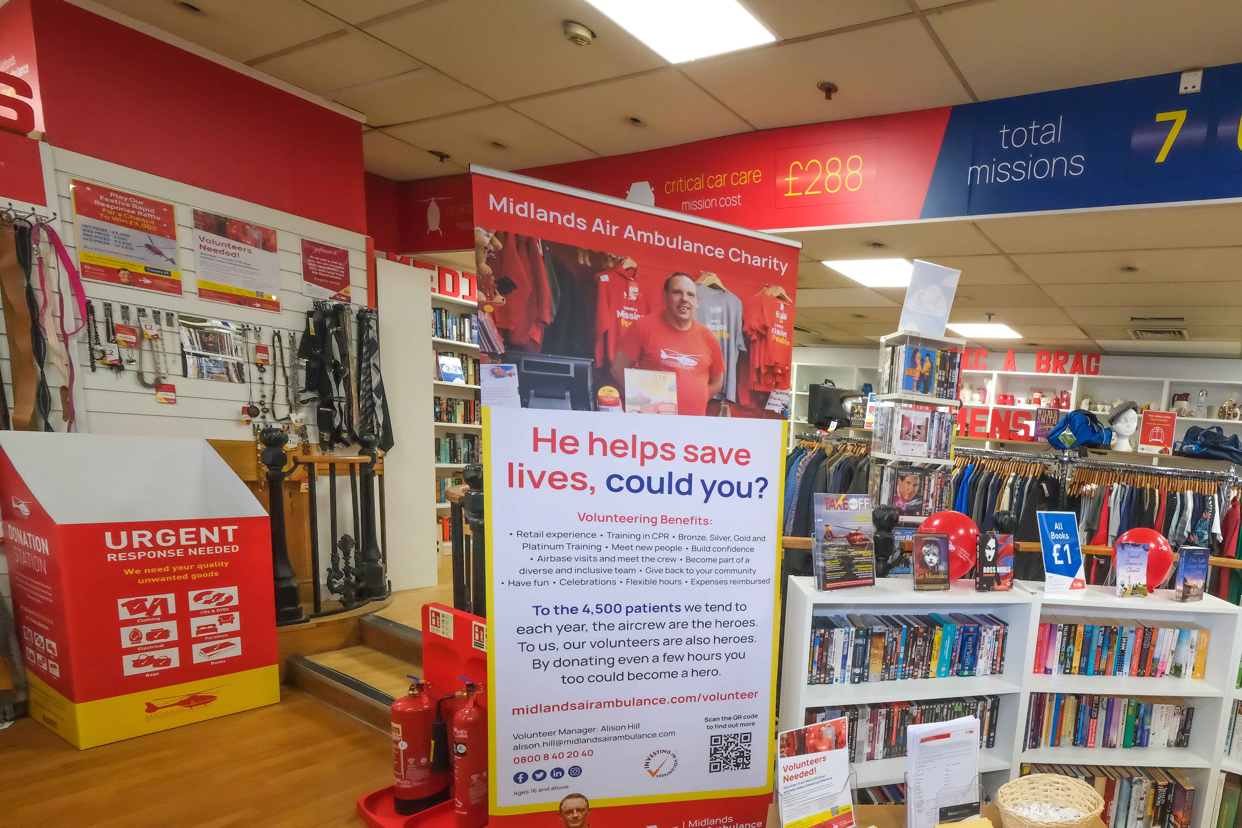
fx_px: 621
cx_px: 930
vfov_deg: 65.6
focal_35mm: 18
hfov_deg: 83.0
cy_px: 550
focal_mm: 8
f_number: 6.4
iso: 2000
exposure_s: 1/70
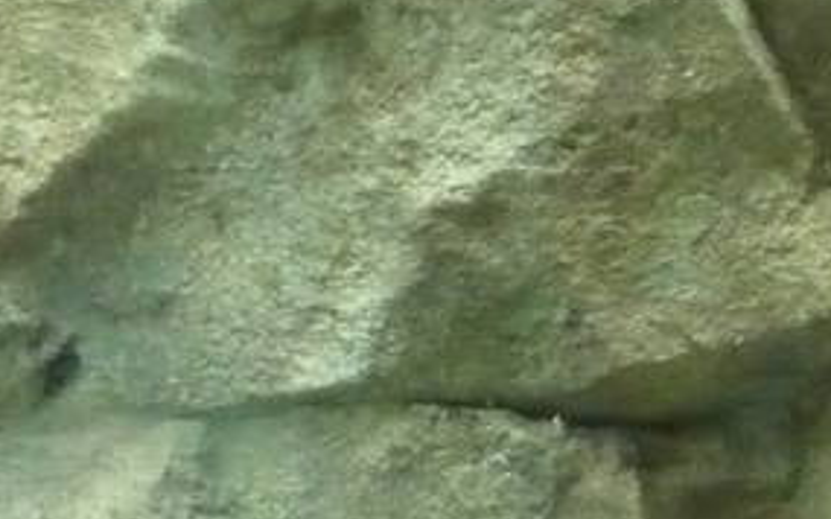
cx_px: 2120
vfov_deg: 3.9
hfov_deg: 6.1
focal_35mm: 327
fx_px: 7404
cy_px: 1335
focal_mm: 9.3
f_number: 4.3
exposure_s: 1/200
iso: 800
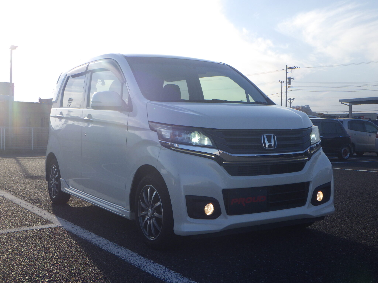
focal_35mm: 42
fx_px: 459
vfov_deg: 34.3
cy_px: 142
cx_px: 189
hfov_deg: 44.8
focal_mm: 7.5
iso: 125
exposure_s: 1/640
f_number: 5
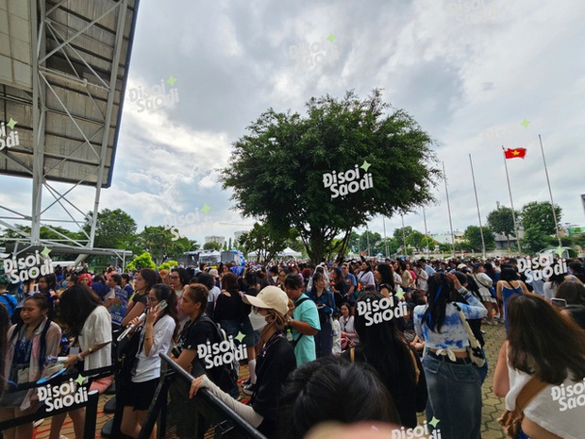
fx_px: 220
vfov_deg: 89.9
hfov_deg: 106.2
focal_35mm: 13
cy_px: 220
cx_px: 292
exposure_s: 1/1215
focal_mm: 2.2
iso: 50
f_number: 2.2
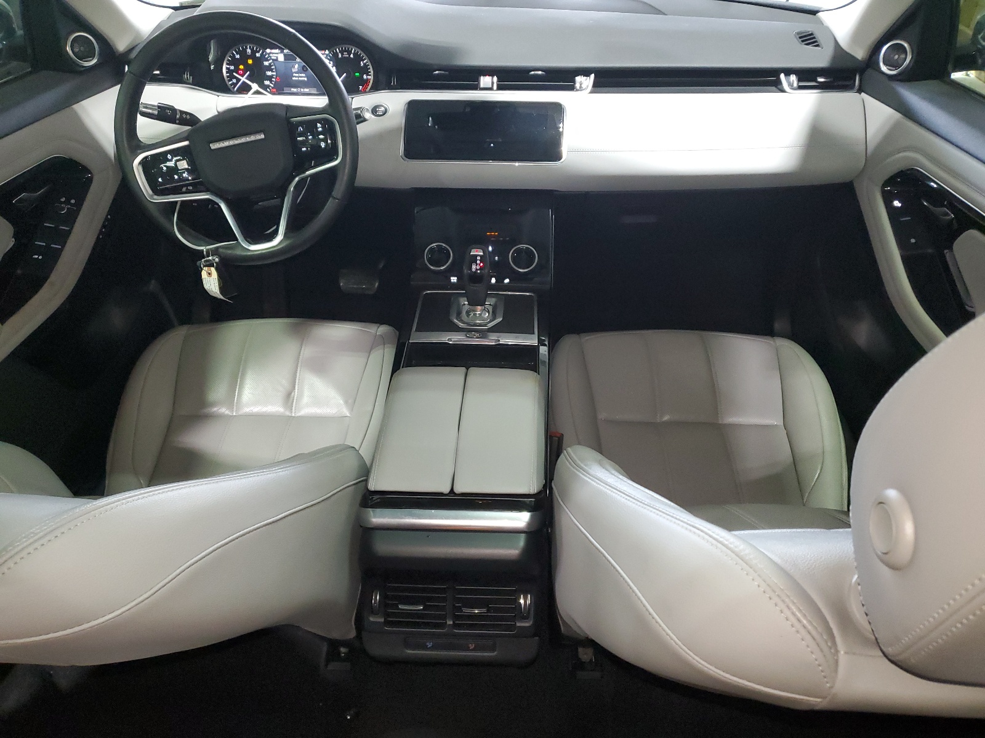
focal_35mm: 26
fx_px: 740
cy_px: 369
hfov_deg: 67.3
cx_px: 492
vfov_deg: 53.1
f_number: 1.5
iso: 328
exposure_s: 1/40
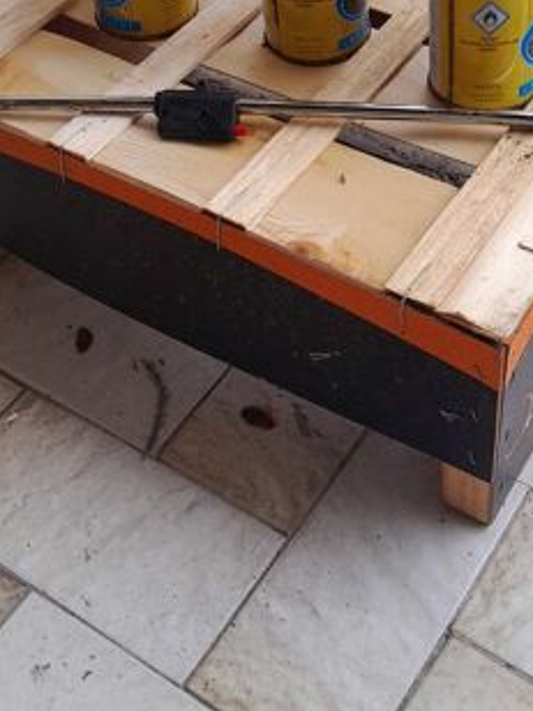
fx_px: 1109
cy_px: 178
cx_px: 291
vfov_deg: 34.8
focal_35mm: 54
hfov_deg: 27.0
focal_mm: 3.98
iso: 40
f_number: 1.8
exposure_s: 1/100
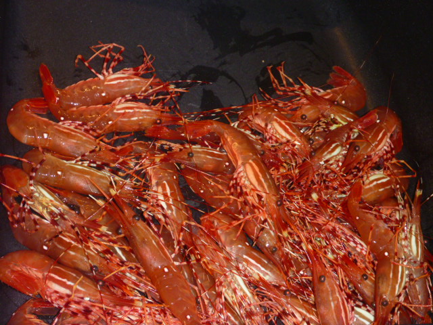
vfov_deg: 25.2
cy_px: 162
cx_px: 216
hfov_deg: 33.2
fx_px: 726
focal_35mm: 58
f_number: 5
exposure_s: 1/40
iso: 250
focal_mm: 10.4
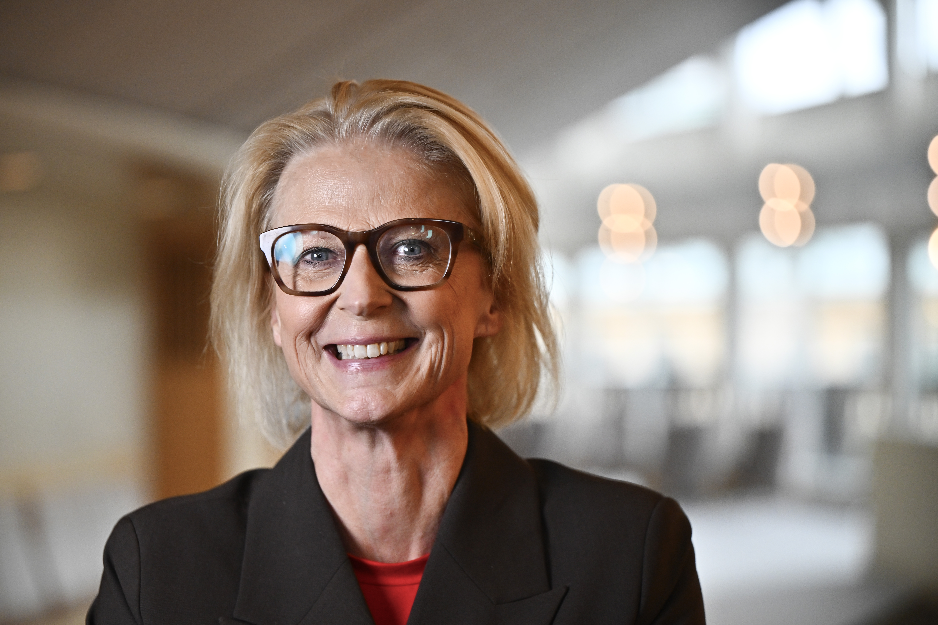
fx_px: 2631
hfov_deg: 20.2
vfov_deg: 13.6
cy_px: 312
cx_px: 469
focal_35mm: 101
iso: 2000
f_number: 2.8
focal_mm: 101
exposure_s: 1/640
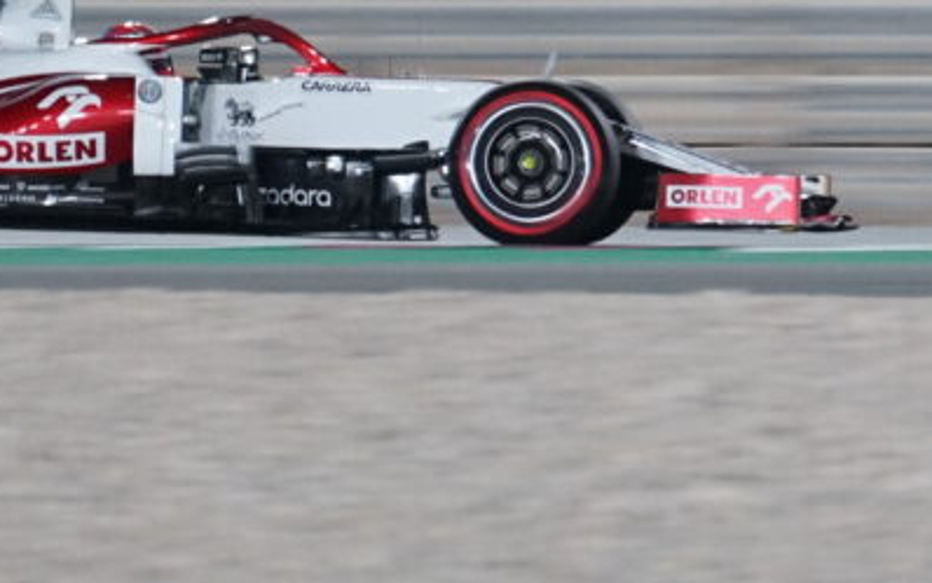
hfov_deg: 1.8
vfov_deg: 1.1
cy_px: -56
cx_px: 508
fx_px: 29955
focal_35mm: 1179
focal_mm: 300
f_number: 5.6
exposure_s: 1/320
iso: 2500
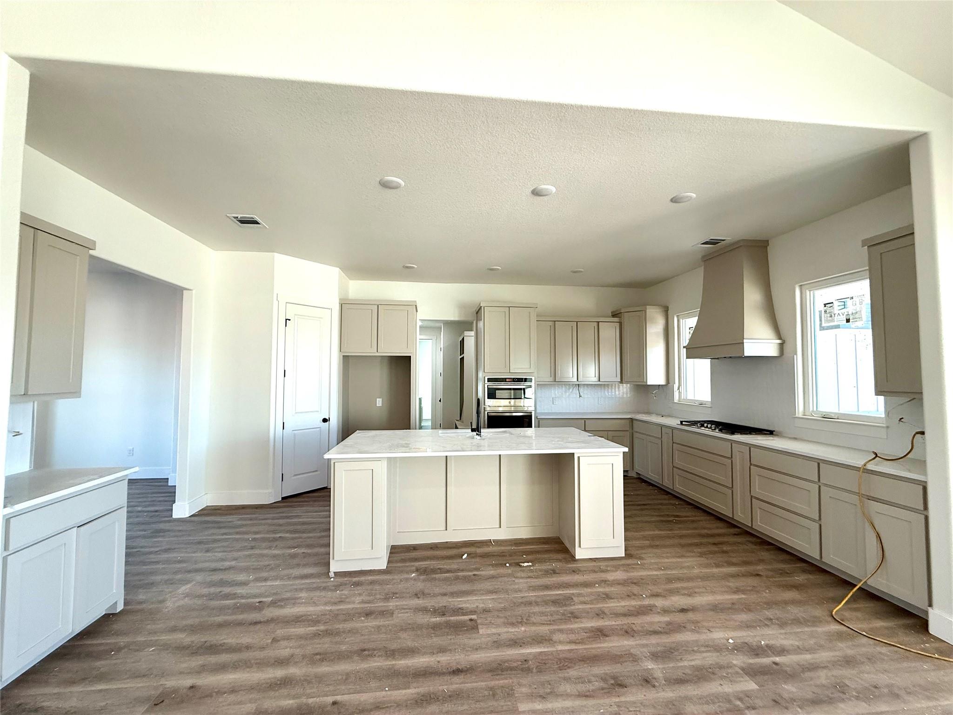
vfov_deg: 85.7
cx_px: 476
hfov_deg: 102.1
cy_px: 358
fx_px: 385
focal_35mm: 14
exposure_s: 1/120
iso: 160
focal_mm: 2.22
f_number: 2.2
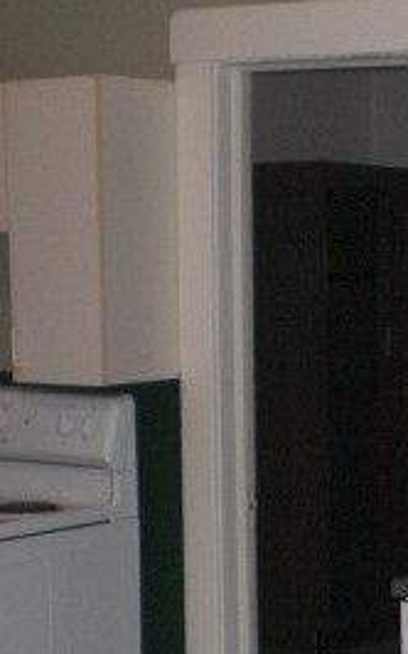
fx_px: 1728
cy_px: 467
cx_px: 433
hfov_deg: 13.2
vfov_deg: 21.3
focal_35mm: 97
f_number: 3.1
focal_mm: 6.3
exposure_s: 1/60
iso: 200
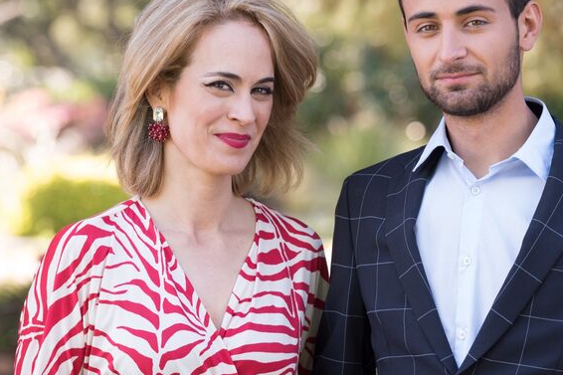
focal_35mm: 190
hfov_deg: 10.8
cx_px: 354
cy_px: 162
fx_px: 2970
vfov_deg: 7.2
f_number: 5
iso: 400
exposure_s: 1/160
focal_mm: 135
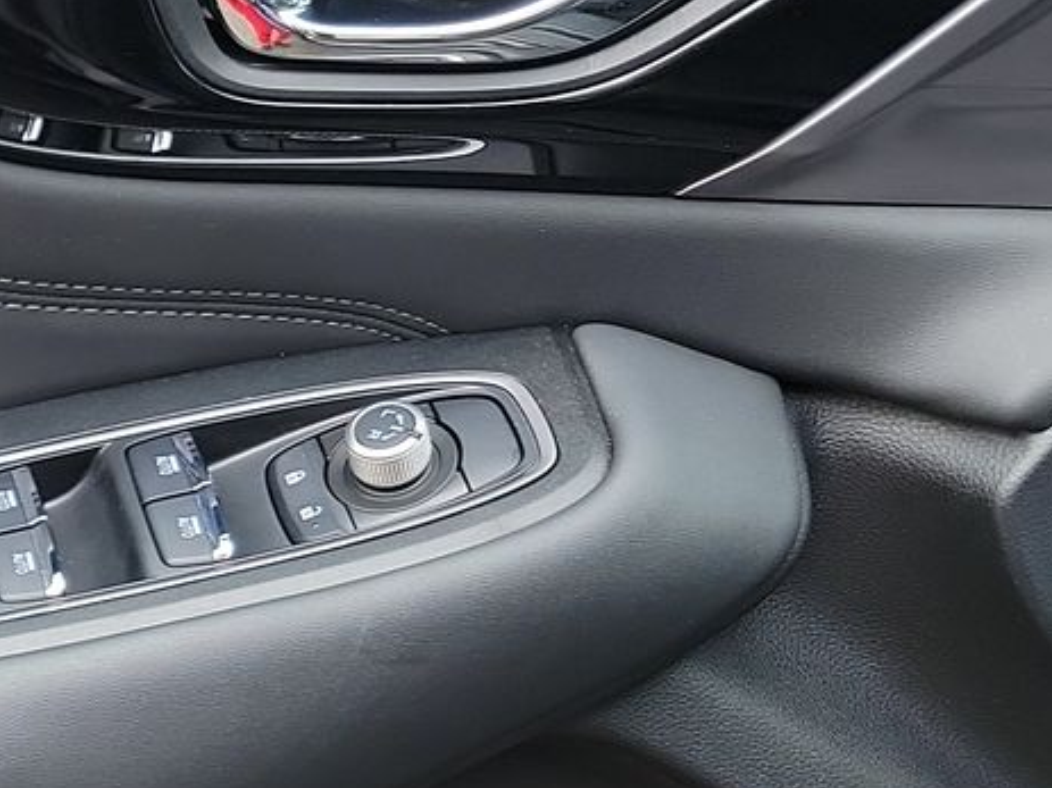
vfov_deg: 17.3
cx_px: -461
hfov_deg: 20.6
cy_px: 838
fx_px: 2522
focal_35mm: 83
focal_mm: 6.7
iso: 65
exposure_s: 1/59
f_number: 1.8
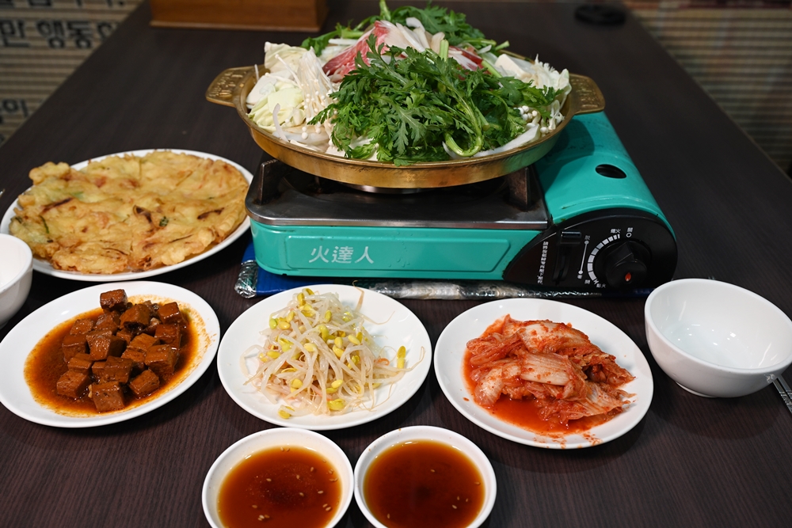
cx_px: 396
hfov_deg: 57.2
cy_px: 264
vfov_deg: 40.0
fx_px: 726
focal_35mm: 33
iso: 500
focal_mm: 33
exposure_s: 1/30
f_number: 6.3
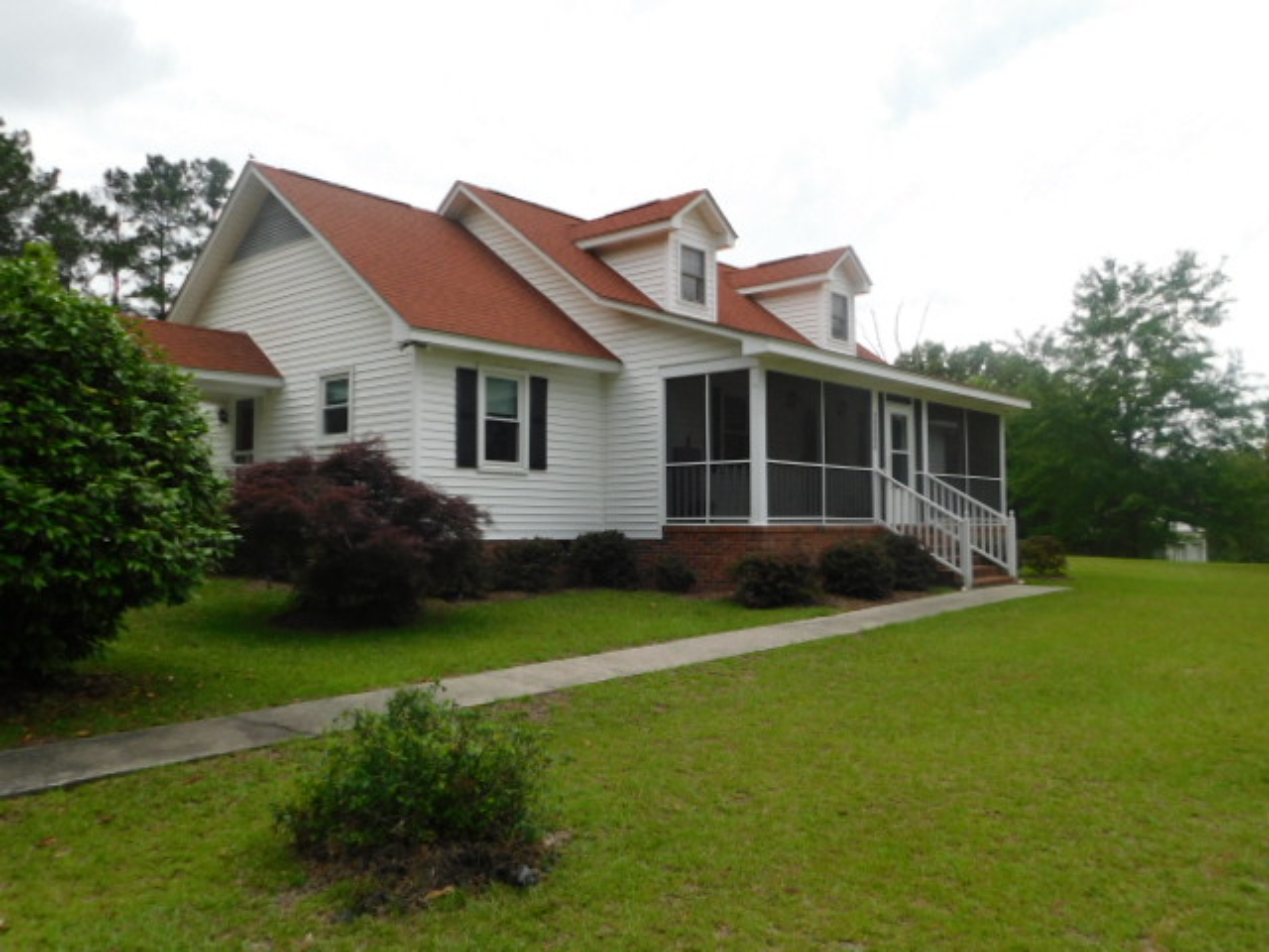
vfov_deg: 49.7
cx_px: 634
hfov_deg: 63.4
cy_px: 476
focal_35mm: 28
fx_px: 1026
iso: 125
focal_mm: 4.9
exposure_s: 1/250
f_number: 3.2
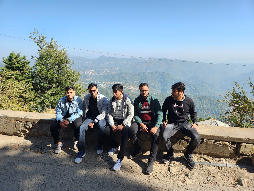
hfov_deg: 73.9
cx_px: 127
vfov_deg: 58.9
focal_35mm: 23
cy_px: 96
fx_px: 169
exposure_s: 1/803
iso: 20
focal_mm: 5.4
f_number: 1.8
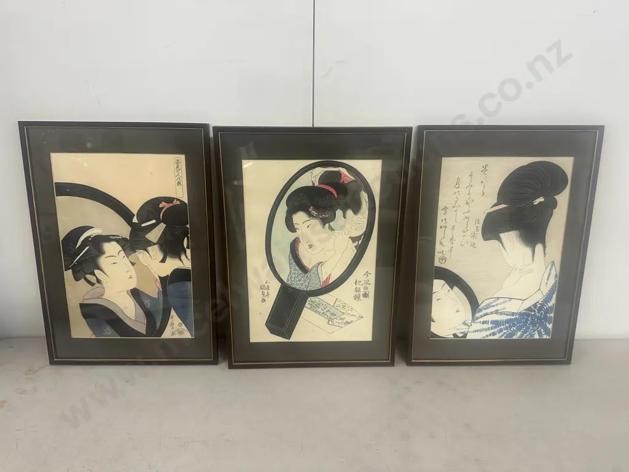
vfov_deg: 56.8
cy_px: 236
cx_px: 314
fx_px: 436
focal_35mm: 24
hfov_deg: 71.6
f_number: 1.78
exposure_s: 1/100
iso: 200
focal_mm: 6.86
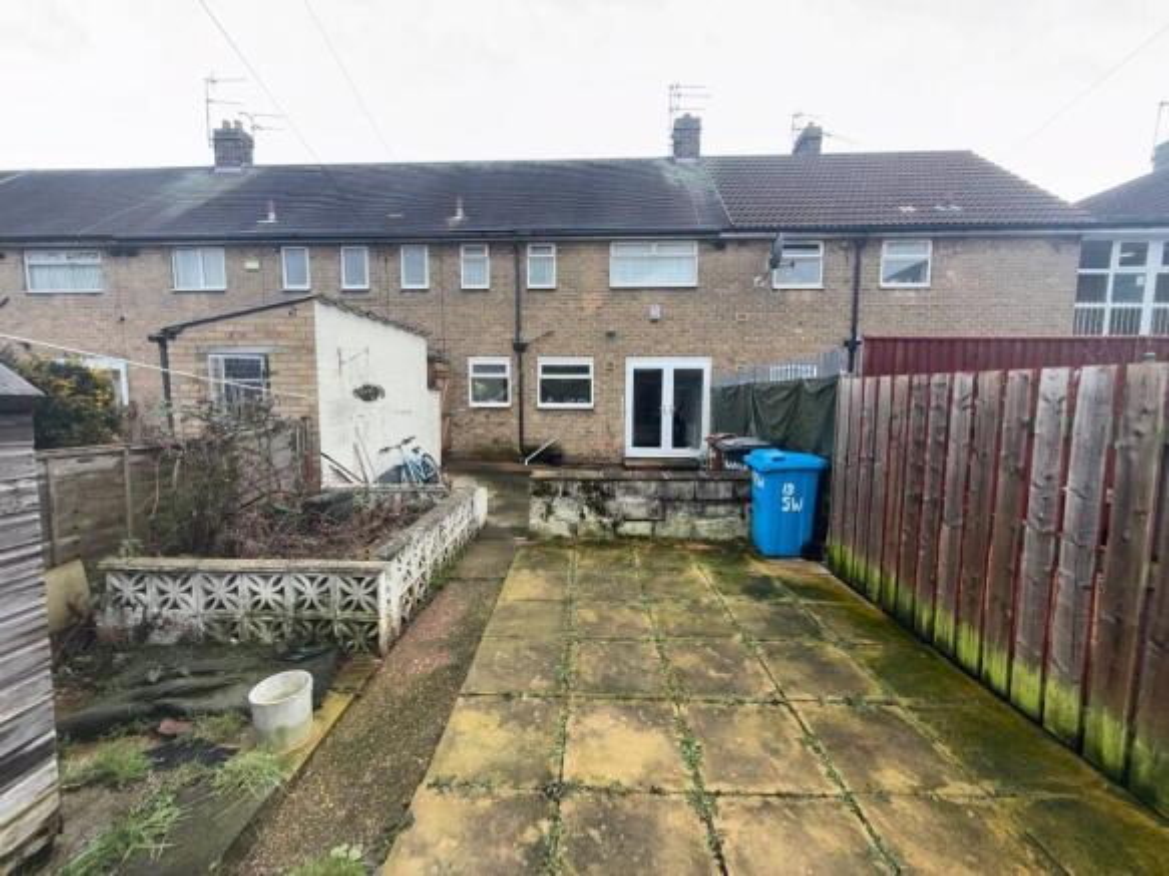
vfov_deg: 85.7
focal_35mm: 14
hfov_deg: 102.1
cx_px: 584
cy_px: 438
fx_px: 473
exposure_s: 1/122
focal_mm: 2.22
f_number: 2.2
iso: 32
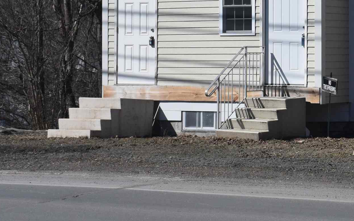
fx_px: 1266
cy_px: 0
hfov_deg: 15.6
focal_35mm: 131
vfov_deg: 9.9
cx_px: 367
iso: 280
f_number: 8
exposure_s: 1/500
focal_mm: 35
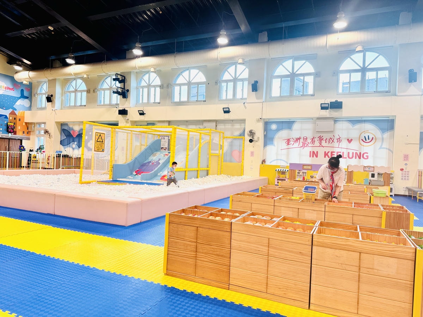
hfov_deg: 71.6
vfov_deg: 56.8
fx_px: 293
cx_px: 212
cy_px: 158
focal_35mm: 24
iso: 125
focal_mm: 6.76
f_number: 1.78
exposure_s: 1/60
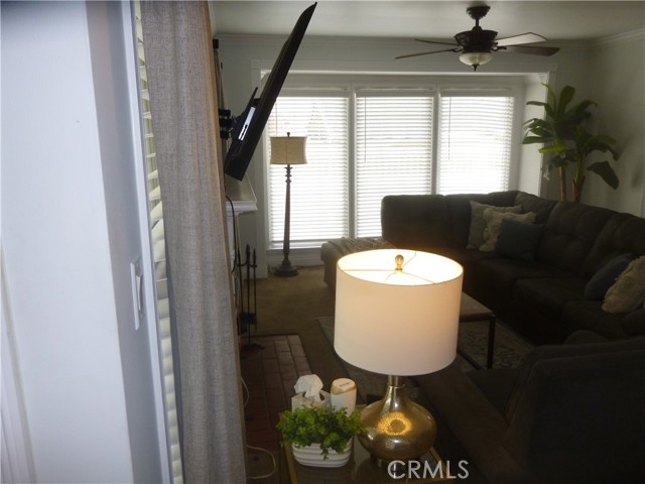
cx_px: 322
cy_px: 242
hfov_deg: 65.3
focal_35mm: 27
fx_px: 503
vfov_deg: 51.4
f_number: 3.3
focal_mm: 4.9
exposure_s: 1/60
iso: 125
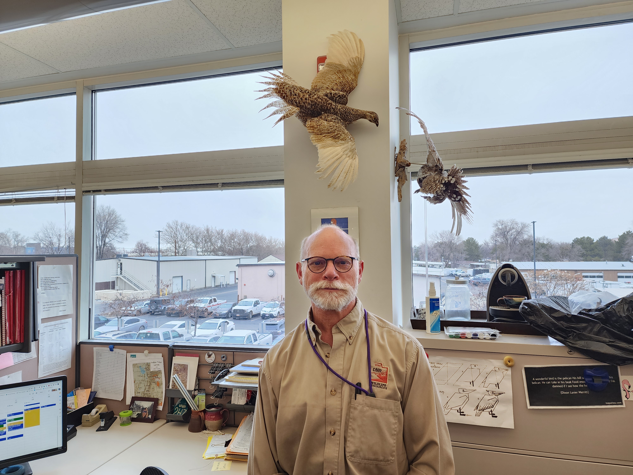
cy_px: 238
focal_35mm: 23
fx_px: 421
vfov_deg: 58.9
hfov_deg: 73.9
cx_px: 316
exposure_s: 1/120
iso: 100
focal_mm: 6.4
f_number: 1.8
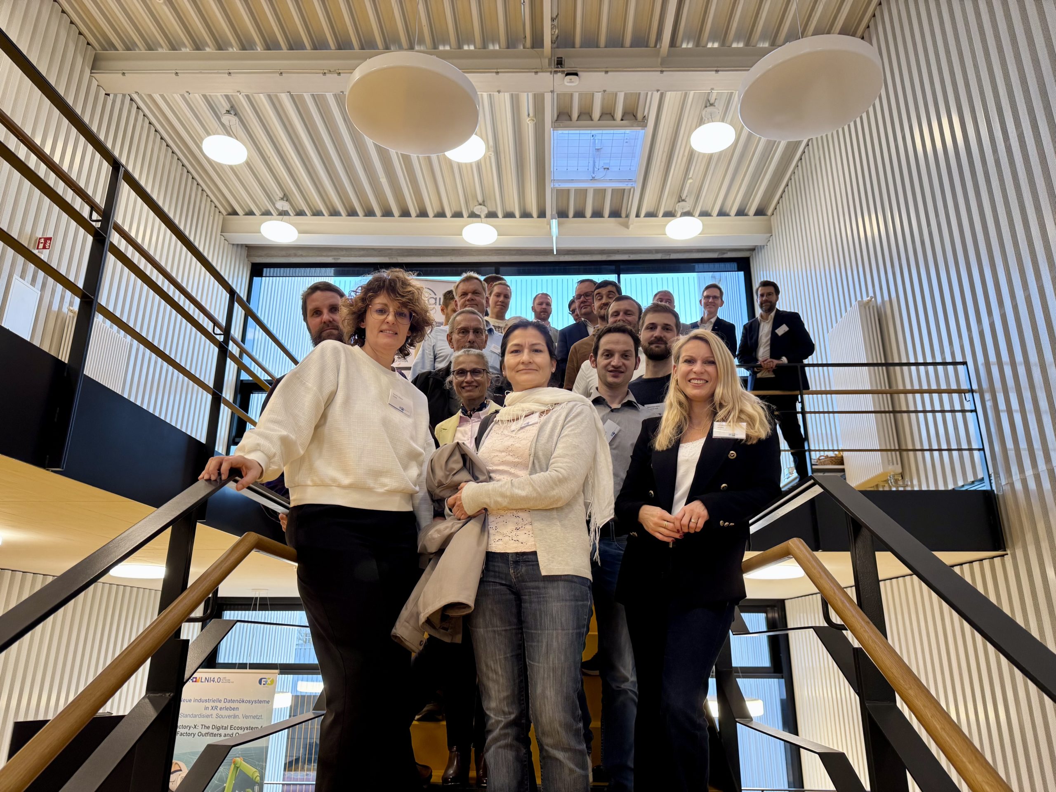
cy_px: 396
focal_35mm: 24
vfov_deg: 56.8
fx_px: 732
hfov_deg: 71.6
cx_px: 528
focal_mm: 6.76
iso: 160
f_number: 1.78
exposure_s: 1/50
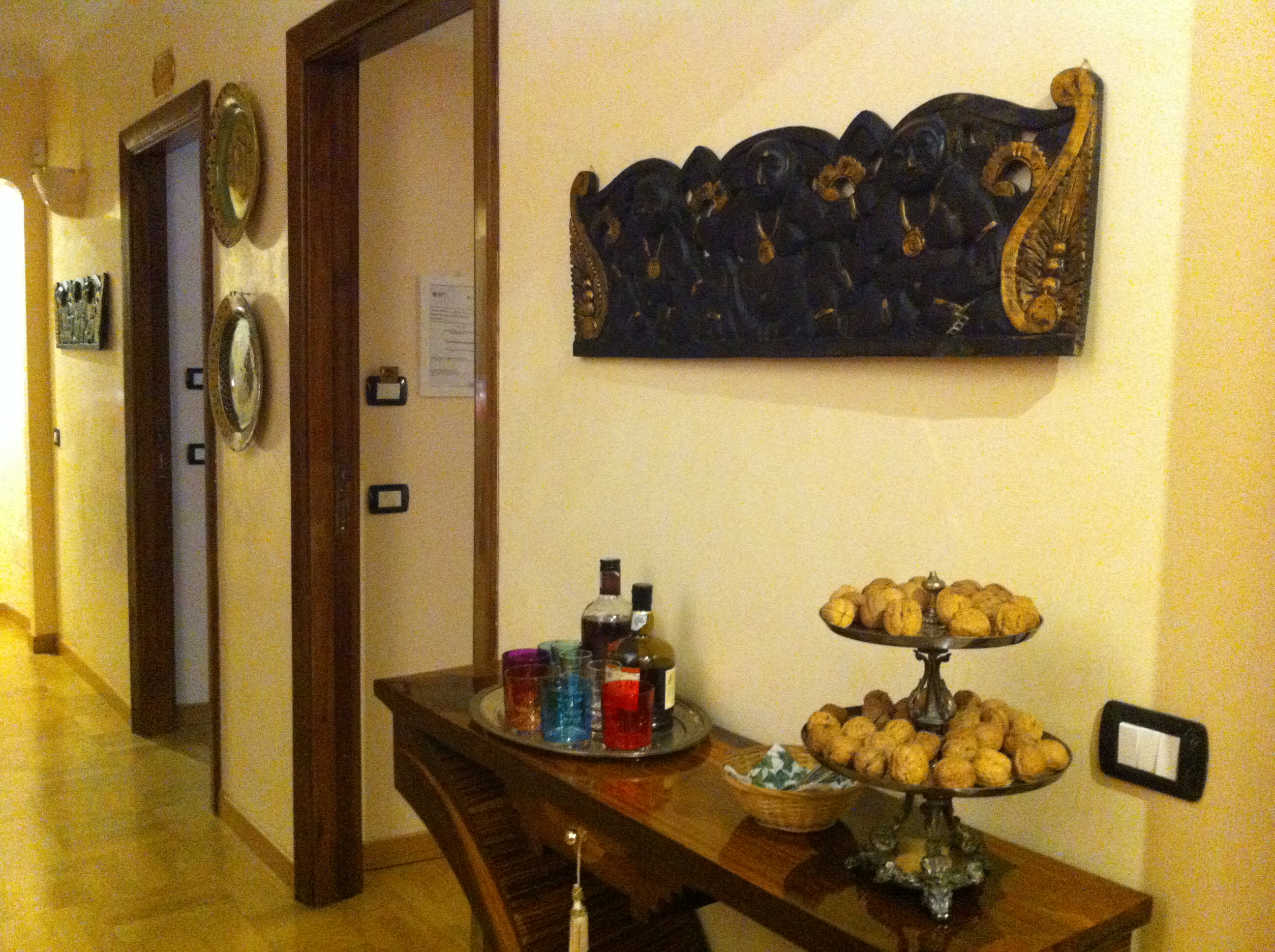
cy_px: 476
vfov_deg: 40.6
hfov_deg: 52.7
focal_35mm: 35
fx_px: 1287
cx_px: 638
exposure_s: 1/15
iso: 1000
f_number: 2.8
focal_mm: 3.85
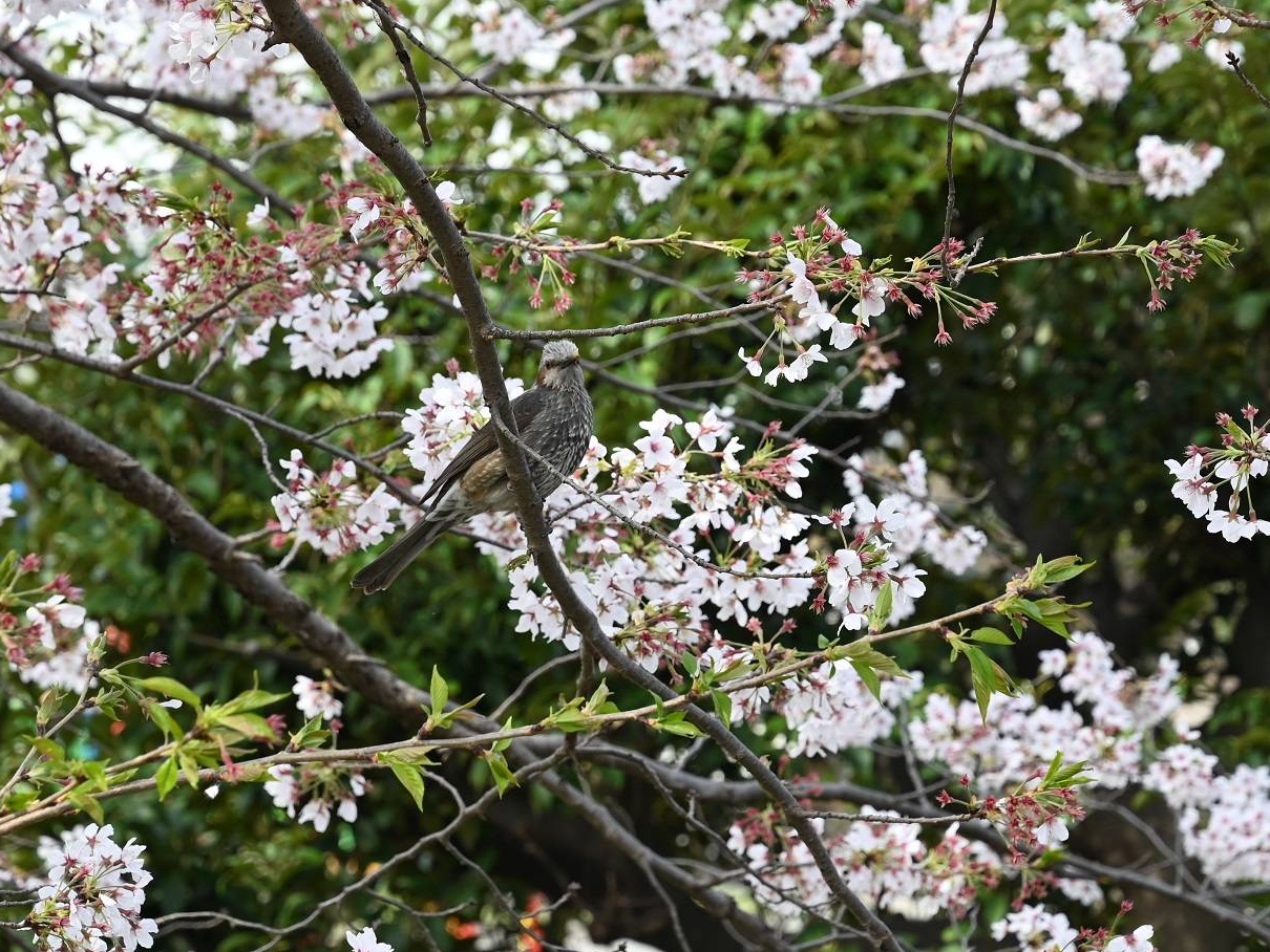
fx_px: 5247
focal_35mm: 143
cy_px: 509
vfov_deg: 10.4
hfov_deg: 13.8
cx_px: 632
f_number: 5.6
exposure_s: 1/250
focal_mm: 80
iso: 200
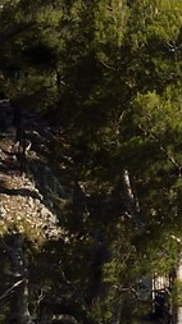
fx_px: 1366
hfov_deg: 5.3
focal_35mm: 159
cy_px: 25
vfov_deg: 13.4
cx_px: 1002
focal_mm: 24
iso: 200
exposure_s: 1/250
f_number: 16
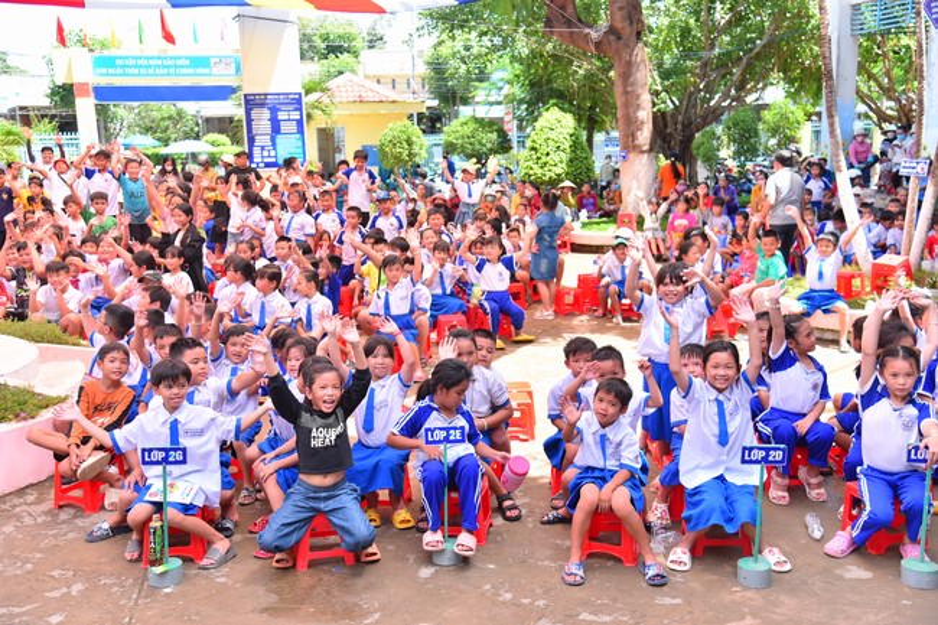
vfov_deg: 33.4
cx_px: 469
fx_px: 1042
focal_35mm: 40
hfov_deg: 48.5
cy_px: 312
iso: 200
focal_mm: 40
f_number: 4.5
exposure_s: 1/320
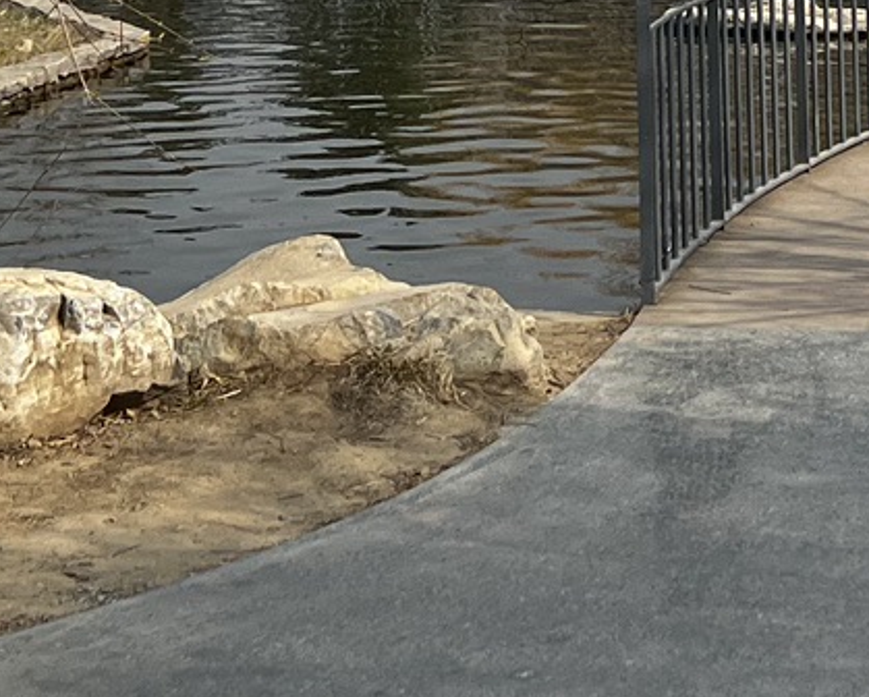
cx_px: 614
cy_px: -487
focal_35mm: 121
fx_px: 3115
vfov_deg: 11.9
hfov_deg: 15.8
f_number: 1.5
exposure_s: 1/5076
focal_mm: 5.7
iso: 50
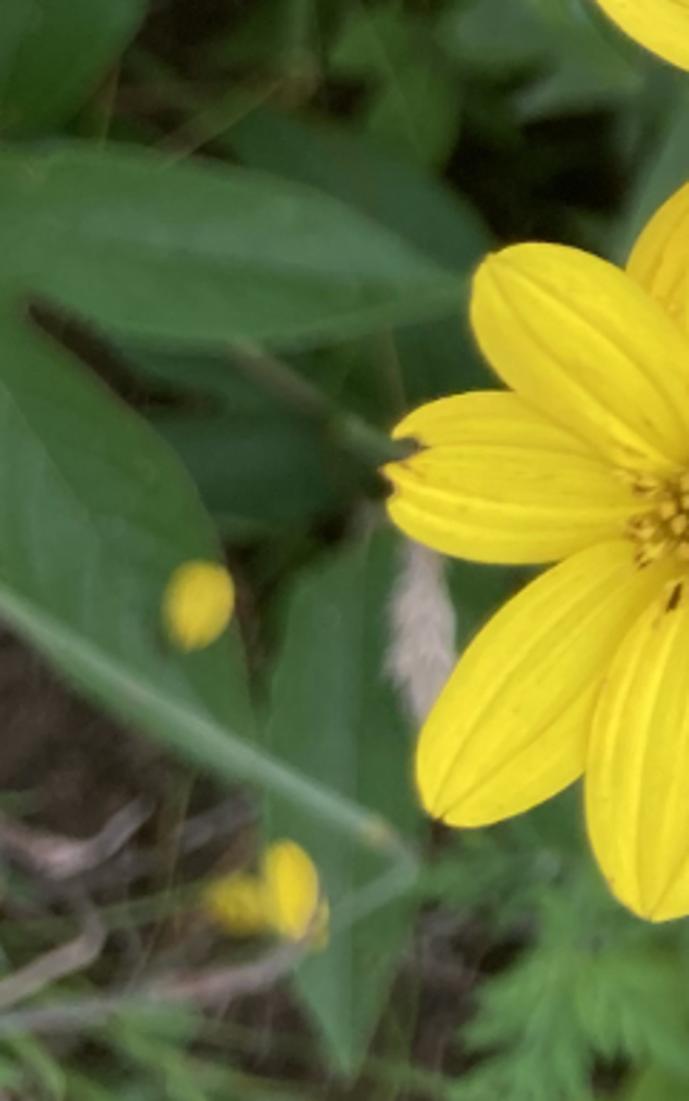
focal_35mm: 111
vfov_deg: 18.0
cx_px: 1518
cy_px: -172
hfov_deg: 10.5
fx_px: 3331
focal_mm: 4
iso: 20
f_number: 1.8
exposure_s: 1/436
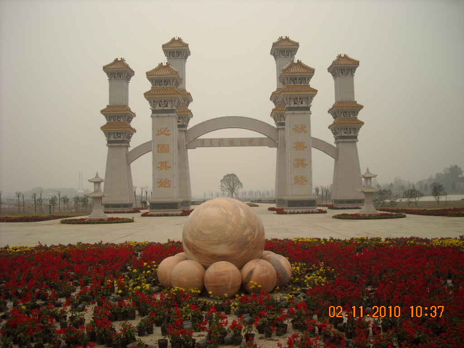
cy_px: 174
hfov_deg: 52.6
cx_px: 232
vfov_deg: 40.7
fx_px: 469
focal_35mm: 35
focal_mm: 5.7
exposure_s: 1/402
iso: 64
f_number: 2.8
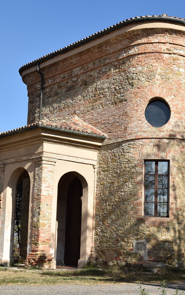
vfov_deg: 30.7
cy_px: 147
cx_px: 157
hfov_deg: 19.2
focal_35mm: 67
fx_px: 539
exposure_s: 1/400
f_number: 10
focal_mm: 29
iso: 200
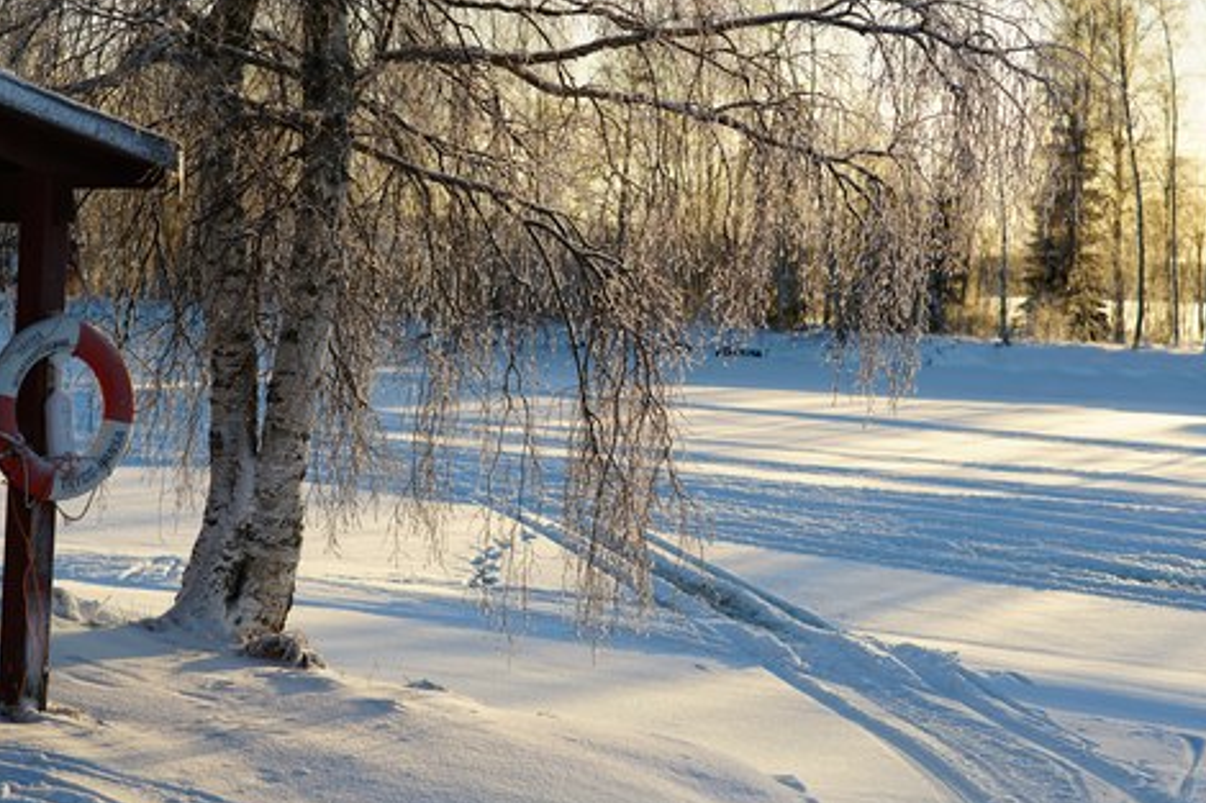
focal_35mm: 95
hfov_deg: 21.5
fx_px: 3181
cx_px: 568
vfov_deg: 14.4
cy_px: 367
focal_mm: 85
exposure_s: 1/250
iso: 100
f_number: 5.6
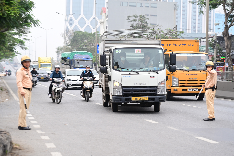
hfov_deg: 24.8
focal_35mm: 82
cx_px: 117
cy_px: 78
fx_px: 533
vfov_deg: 16.7
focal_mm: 82
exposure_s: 1/125
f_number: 4
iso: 125
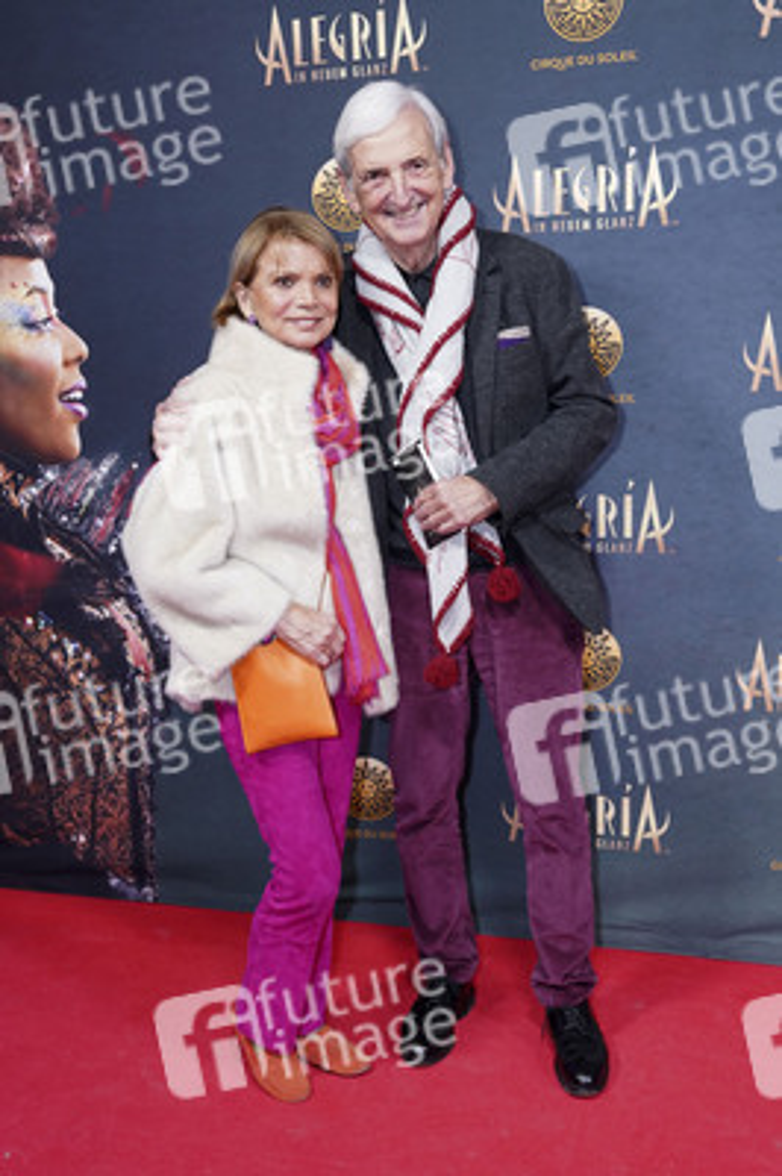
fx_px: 1142
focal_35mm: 35
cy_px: 588
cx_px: 391
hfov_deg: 37.8
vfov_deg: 54.5
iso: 2500
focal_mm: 35
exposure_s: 1/200
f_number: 4.5
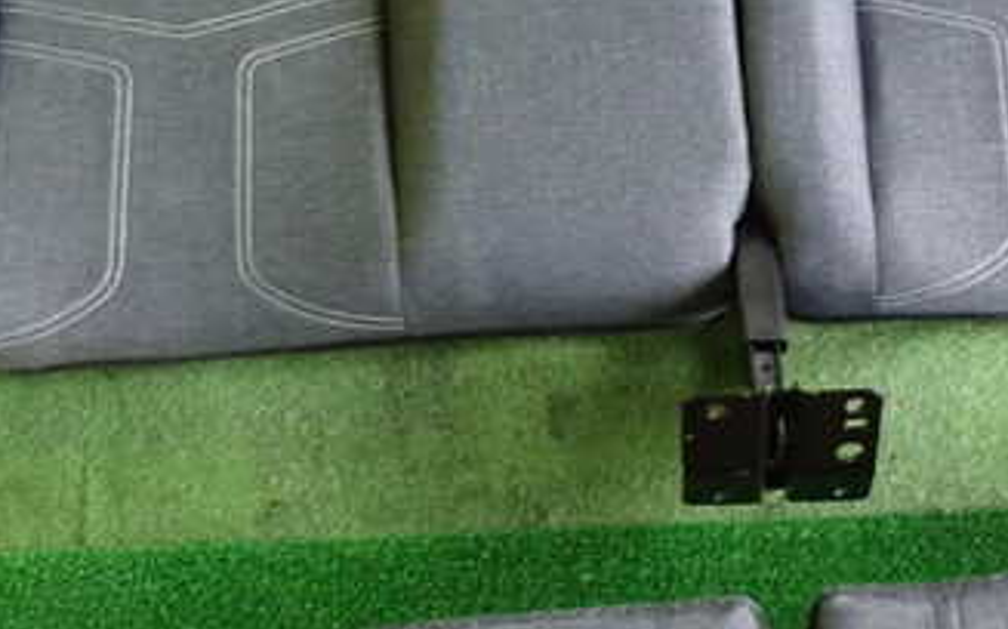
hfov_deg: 29.3
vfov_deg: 18.4
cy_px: 142
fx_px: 1922
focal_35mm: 70
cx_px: 613
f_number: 2.5
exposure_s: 1/25
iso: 800
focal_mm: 6.37
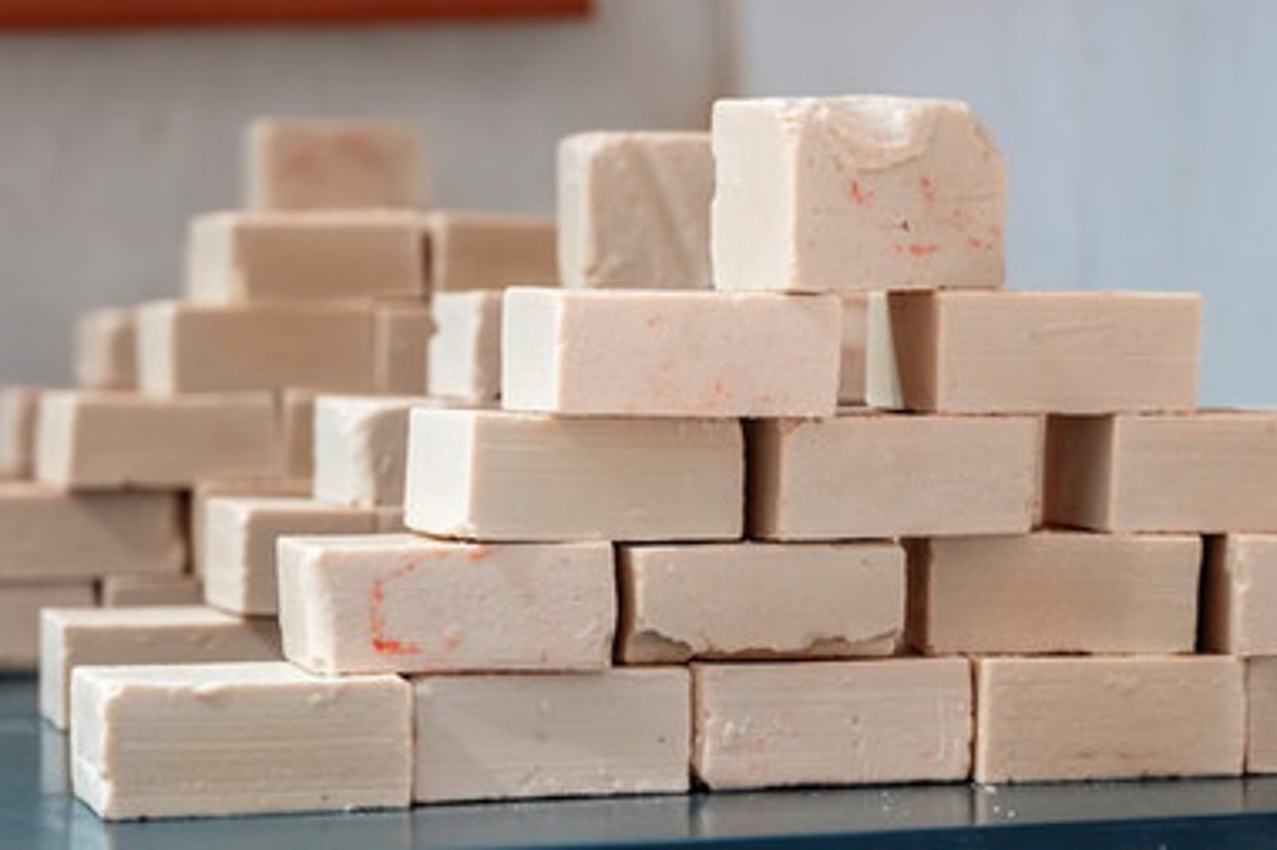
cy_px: 469
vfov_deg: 14.8
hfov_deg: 22.1
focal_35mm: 92
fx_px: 3262
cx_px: 702
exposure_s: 1/20
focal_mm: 70
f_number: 4
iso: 800
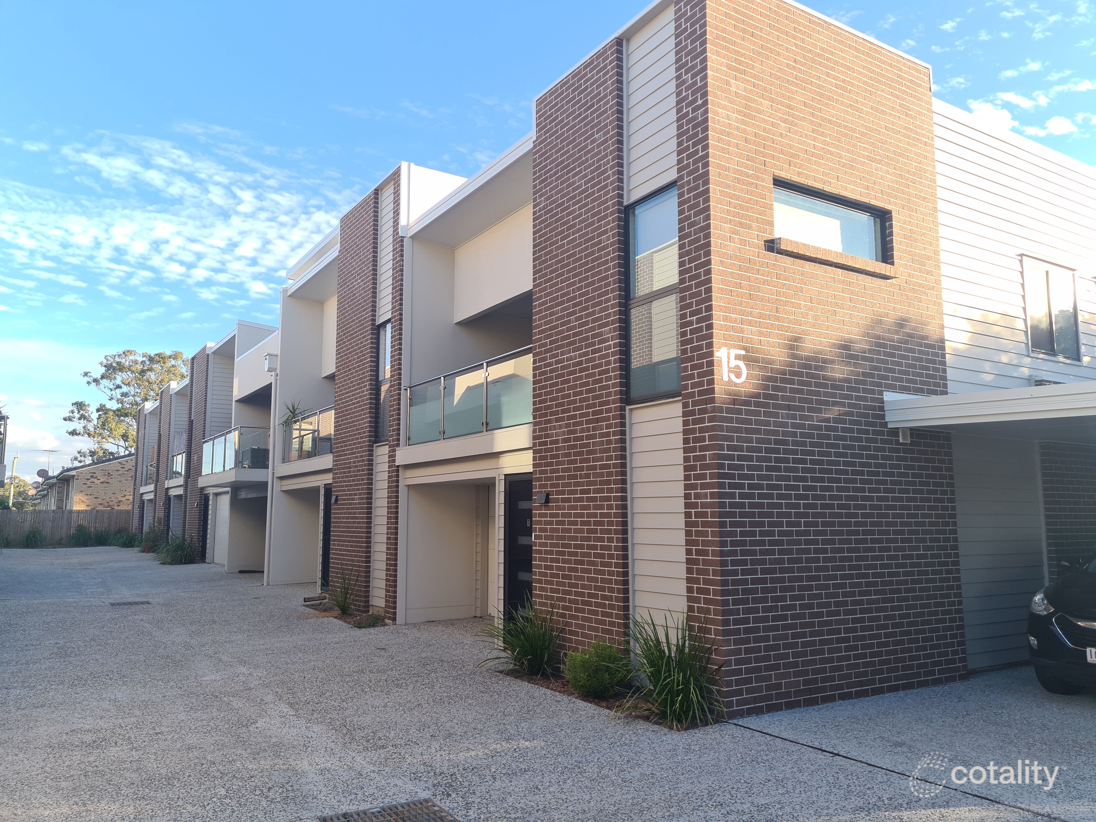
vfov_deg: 53.1
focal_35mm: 26
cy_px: 411
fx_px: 823
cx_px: 548
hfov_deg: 67.3
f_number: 1.8
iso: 50
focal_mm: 5.4
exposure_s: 1/655
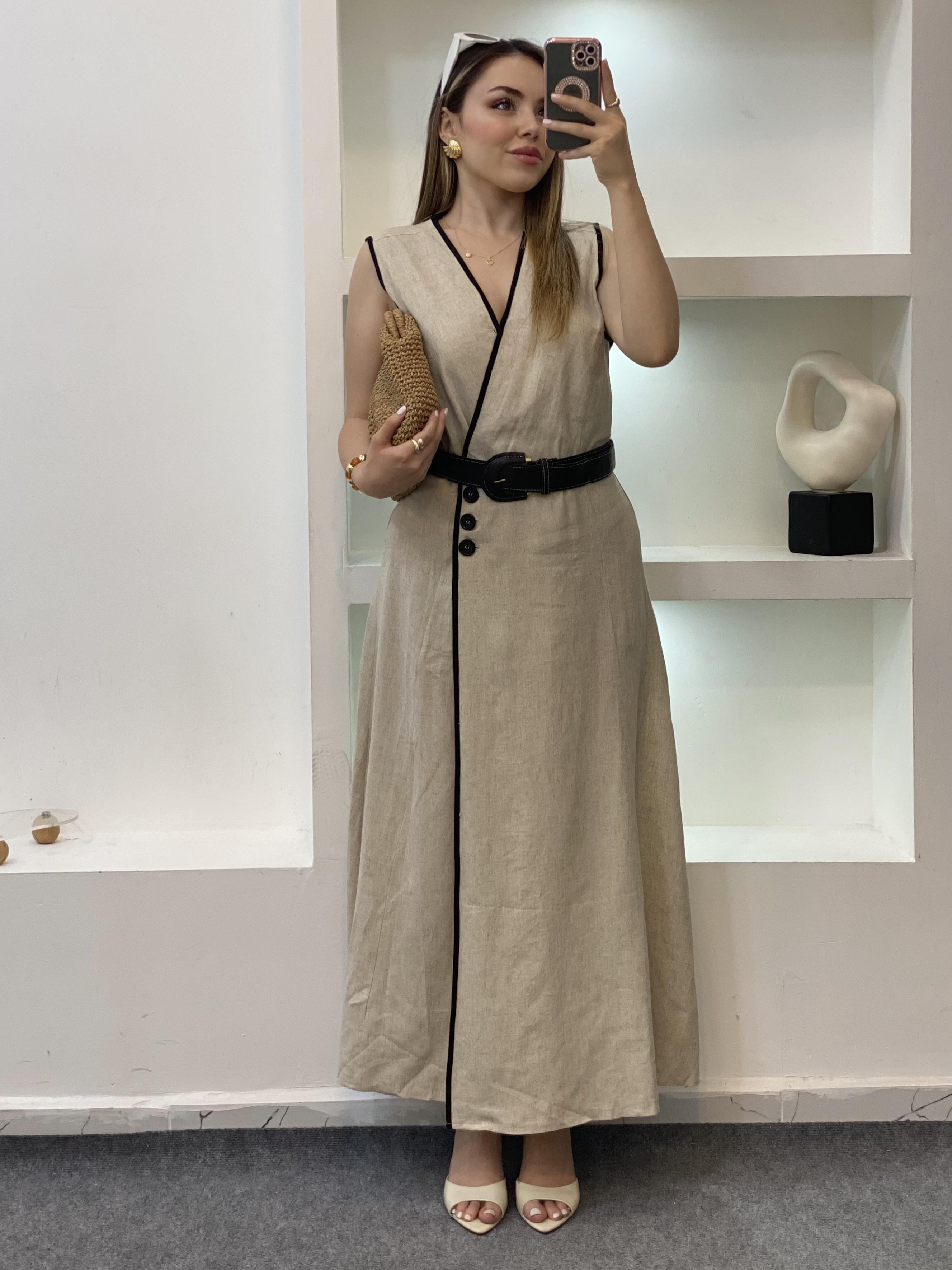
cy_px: 594
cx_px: 491
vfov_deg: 33.2
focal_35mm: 58
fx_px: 2127
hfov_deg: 25.2
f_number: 2
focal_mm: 6
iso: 80
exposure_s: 1/100
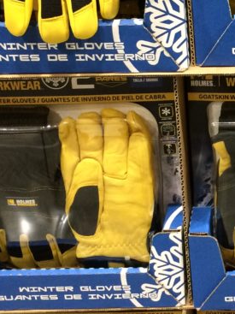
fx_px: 734
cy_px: 54
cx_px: 286
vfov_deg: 23.7
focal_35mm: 81
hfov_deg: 17.3
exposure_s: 1/30
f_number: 2.2
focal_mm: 4.15
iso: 200
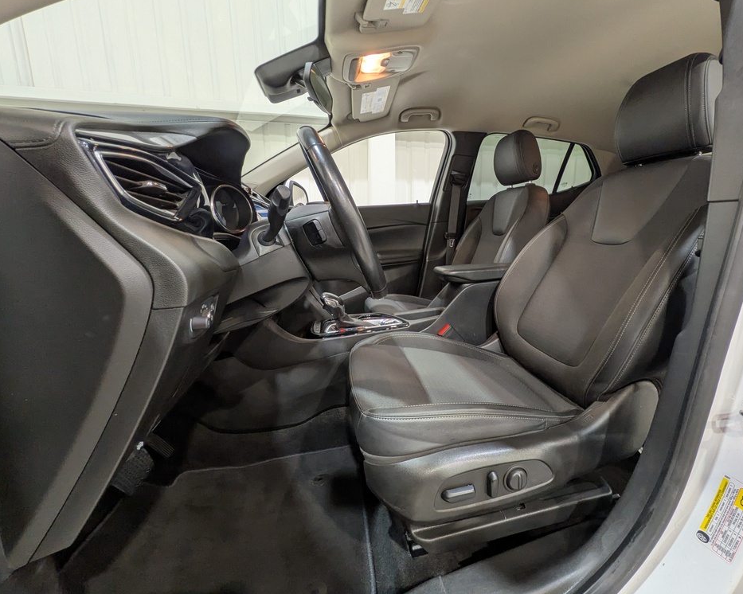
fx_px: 330
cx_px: 405
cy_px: 289
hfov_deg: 96.6
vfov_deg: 84.0
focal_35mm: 15
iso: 117
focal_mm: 1.83
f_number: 2.2
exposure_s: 1/50
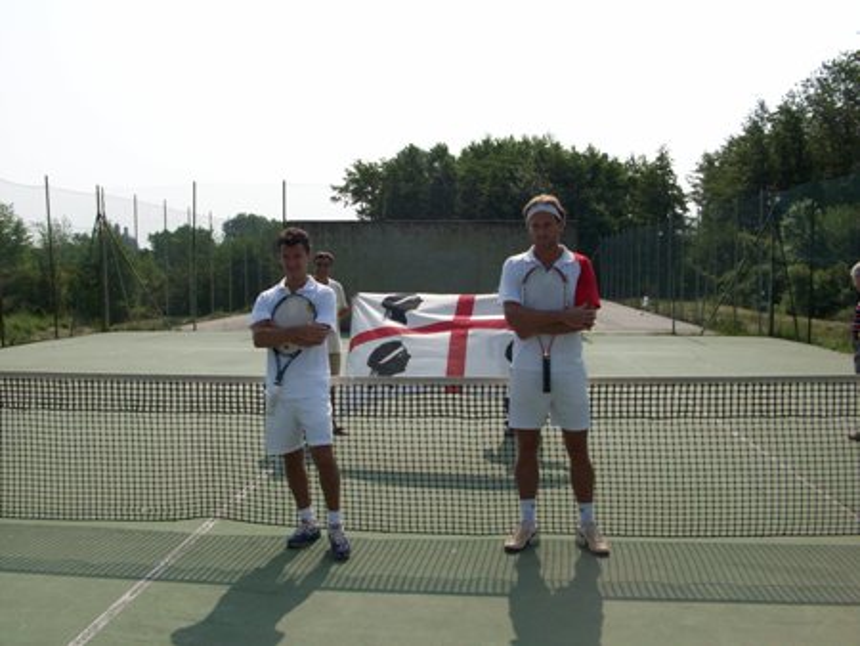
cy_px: 323
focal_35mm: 34
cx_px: 430
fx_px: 845
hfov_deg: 53.9
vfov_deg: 41.8
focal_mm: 5.7
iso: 64
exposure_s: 1/467
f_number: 5.5
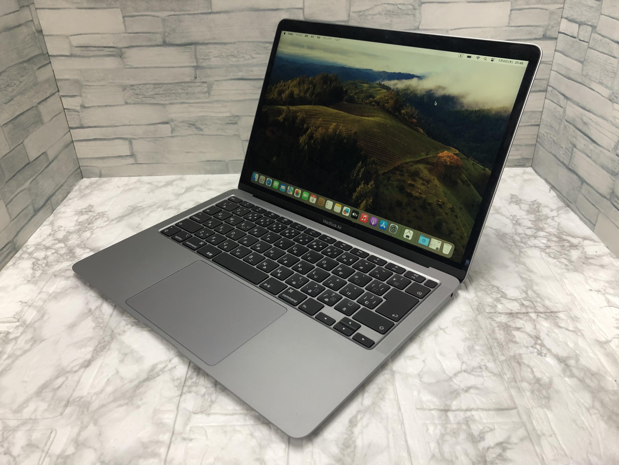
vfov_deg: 49.7
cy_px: 232
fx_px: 501
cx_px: 310
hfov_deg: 63.4
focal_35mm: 28
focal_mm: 3.99
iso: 32
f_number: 1.8
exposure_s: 1/30
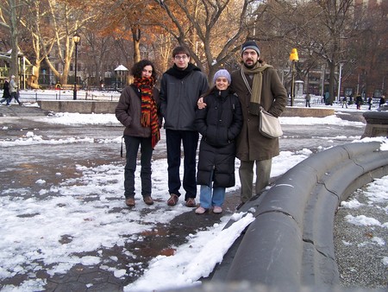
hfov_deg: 49.0
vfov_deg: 37.8
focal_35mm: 38
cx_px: 194
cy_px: 146
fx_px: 426
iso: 80
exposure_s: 1/125
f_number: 2.8
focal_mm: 6.3
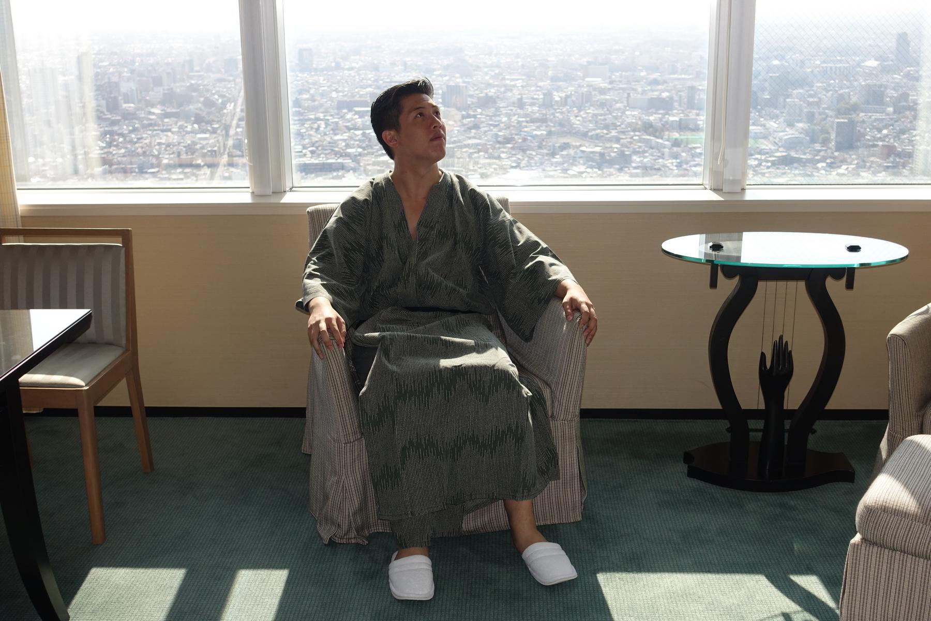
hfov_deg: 44.5
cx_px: 466
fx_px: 1138
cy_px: 310
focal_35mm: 44
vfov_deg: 30.5
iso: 250
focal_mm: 16.17
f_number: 2.8
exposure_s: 1/640
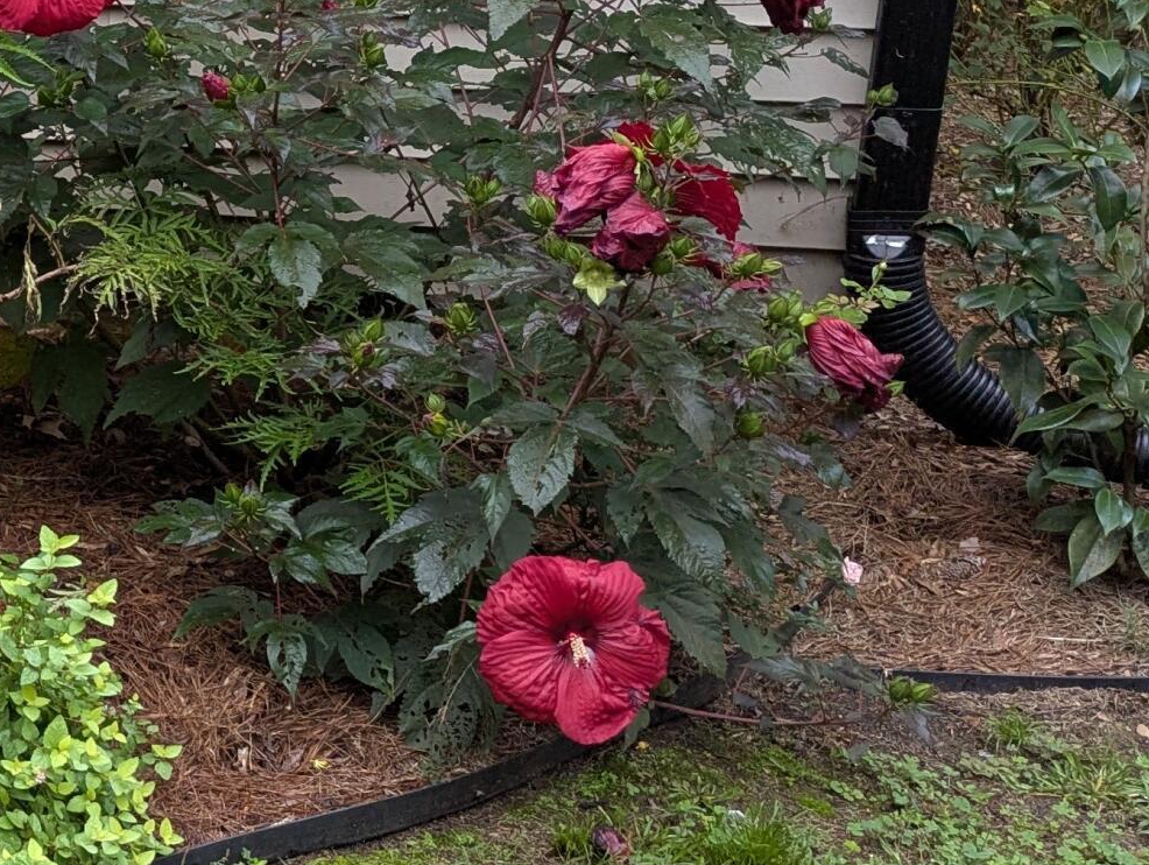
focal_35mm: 73
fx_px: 2426
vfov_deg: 20.1
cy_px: 288
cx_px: -354
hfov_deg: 23.5
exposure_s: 1/341
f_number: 1.85
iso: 143
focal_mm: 6.81
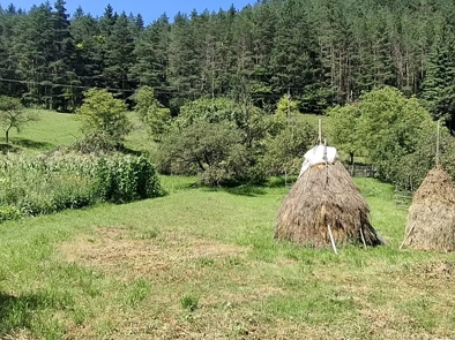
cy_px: 159
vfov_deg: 42.9
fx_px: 433
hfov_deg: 55.2
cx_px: 258
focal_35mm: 33
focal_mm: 1.74
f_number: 2.2
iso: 40
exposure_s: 1/486
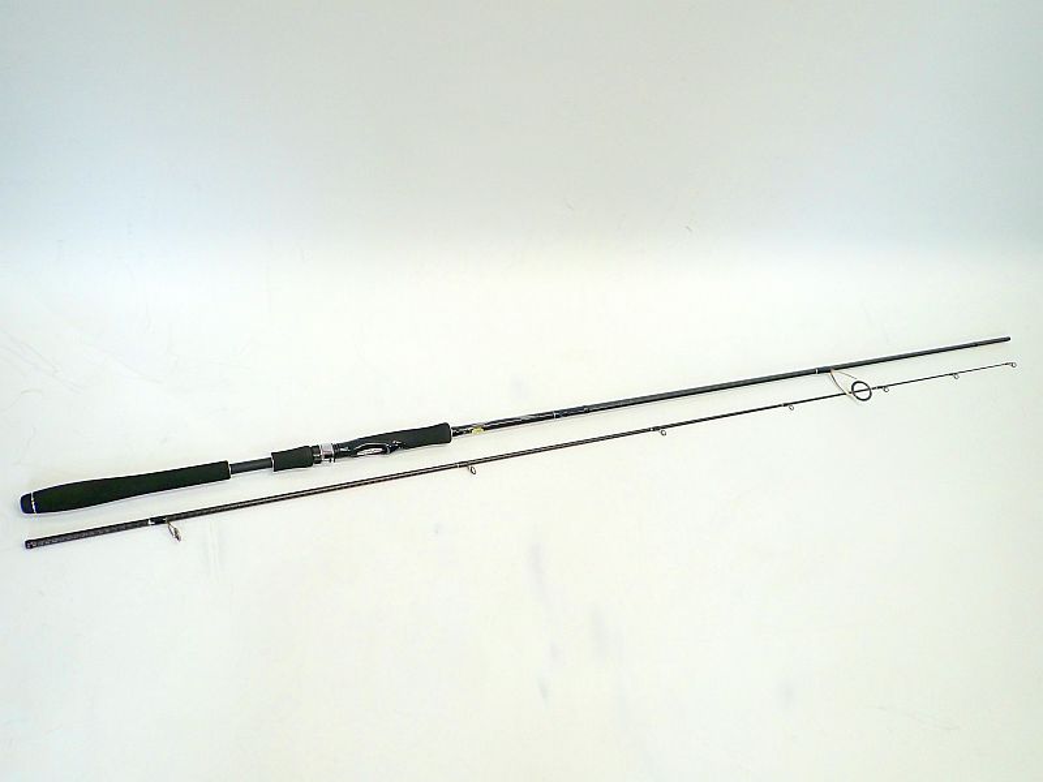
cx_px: 522
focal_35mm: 30
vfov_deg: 46.8
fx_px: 904
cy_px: 391
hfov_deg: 60.0
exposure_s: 1/40
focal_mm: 5.5
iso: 200
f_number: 2.3
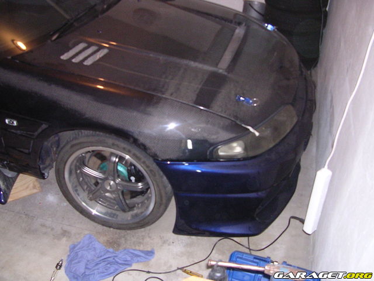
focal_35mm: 38
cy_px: 140
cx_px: 187
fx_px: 411
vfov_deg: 37.7
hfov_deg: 49.0
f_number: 2.8
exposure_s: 1/60.1
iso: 400
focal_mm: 5.8
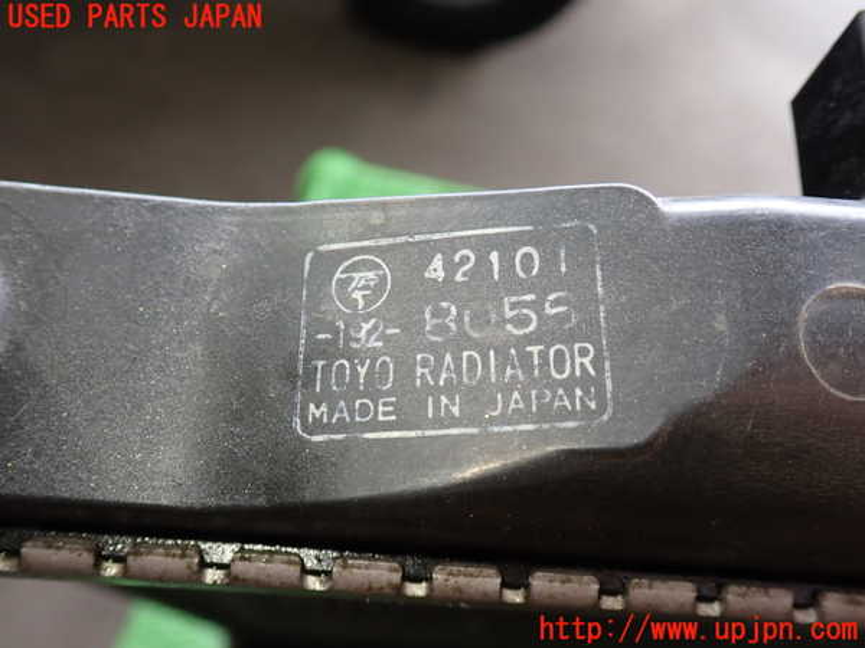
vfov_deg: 39.7
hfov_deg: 51.4
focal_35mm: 36
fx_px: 900
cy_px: 324
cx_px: 432
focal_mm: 6.37
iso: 200
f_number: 2.5
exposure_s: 1/60
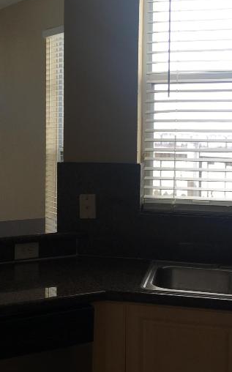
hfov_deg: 20.5
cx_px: 18
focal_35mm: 62
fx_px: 628
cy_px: 176
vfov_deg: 33.0
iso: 25
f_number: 2.2
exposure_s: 1/120
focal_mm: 4.15
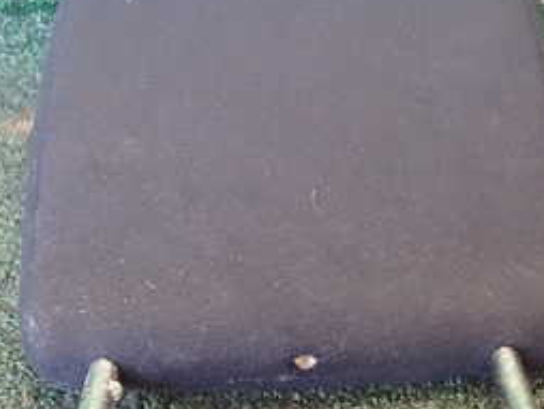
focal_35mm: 59
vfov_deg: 24.6
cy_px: 298
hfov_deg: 32.7
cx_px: 287
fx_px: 928
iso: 250
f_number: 2
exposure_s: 1/30
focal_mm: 4.5
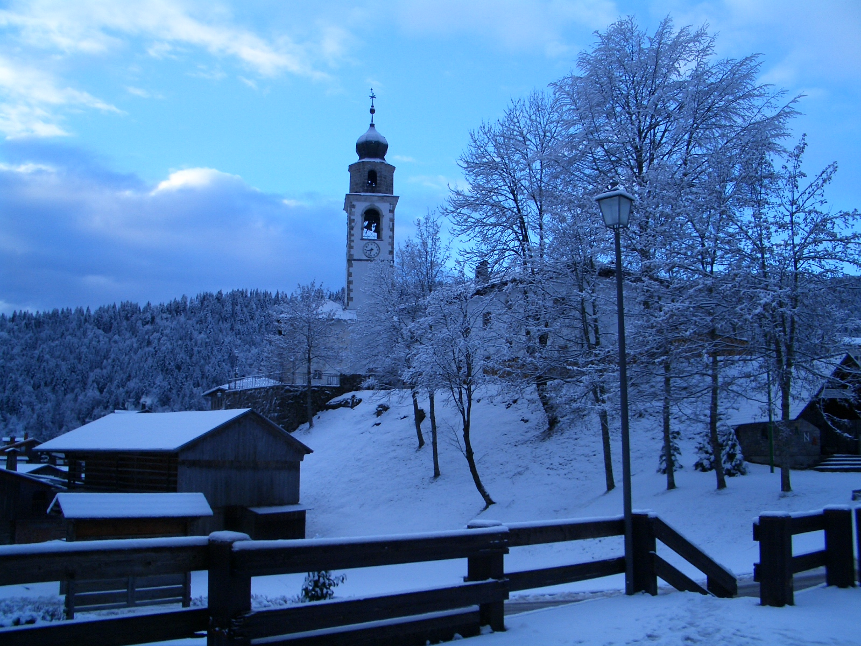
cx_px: 430
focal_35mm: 35
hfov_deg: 52.6
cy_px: 323
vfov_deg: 40.7
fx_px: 871
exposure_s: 1/125
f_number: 4.3
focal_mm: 5.8
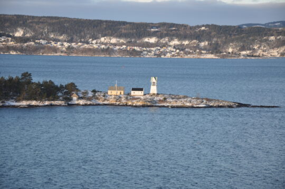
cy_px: 94
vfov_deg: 11.4
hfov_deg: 17.1
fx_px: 949
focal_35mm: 120
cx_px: 142
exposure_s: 1/200
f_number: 5.3
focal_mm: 80
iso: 200
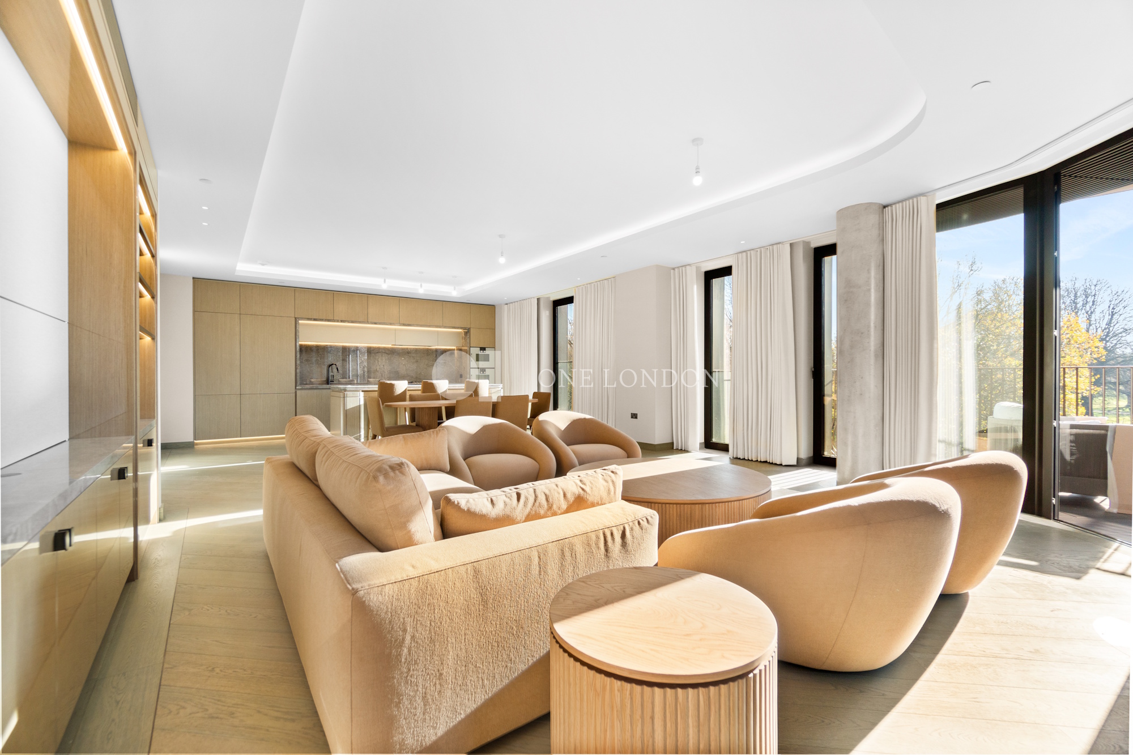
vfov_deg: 77.3
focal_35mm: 15
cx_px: 566
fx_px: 472
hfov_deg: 100.4
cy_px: 378
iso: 100
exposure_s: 1/30
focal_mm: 10
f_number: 4
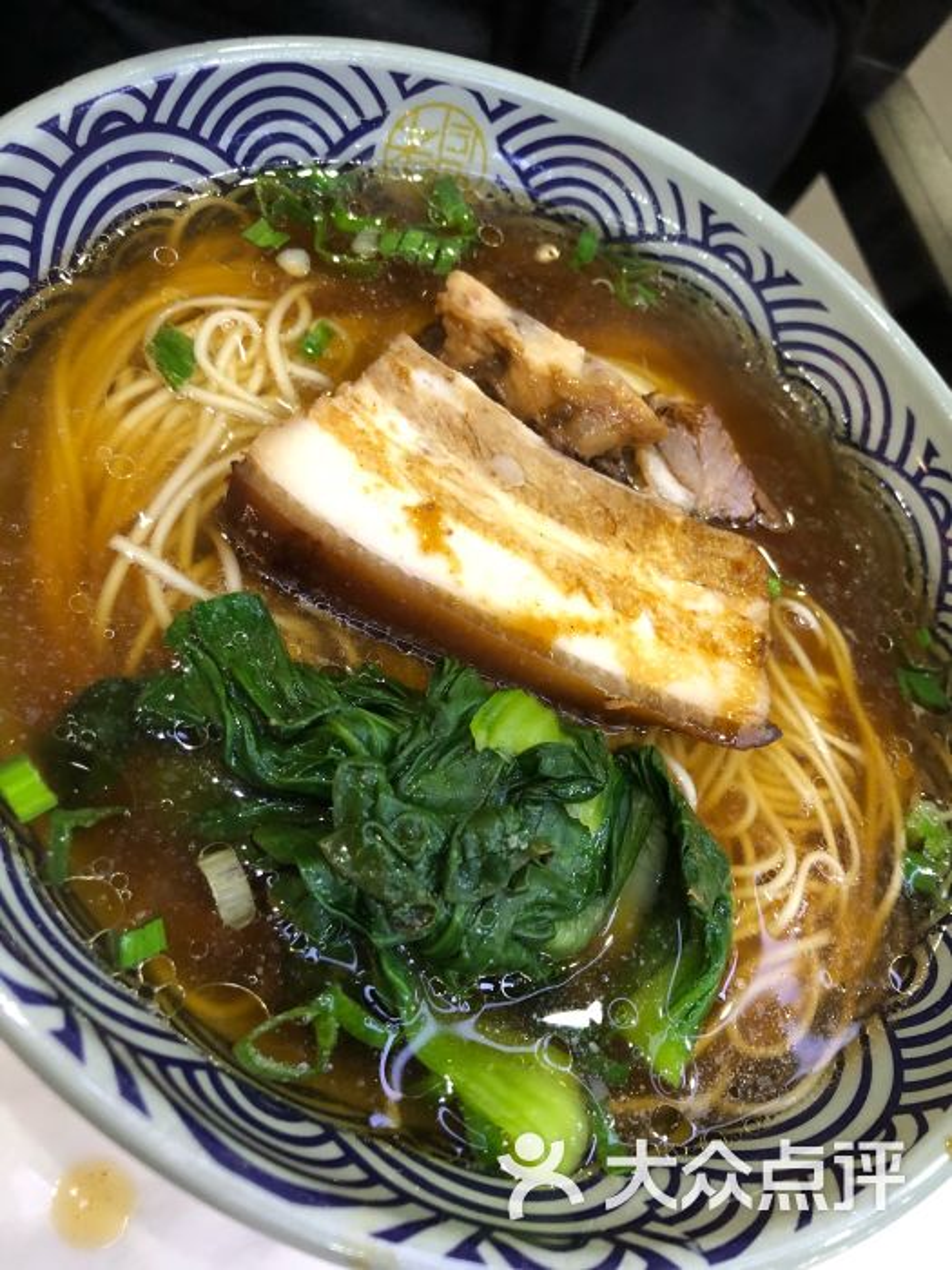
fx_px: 1027
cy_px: 635
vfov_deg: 63.4
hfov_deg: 49.7
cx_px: 476
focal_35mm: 28
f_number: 1.8
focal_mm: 4
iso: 80
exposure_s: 1/17
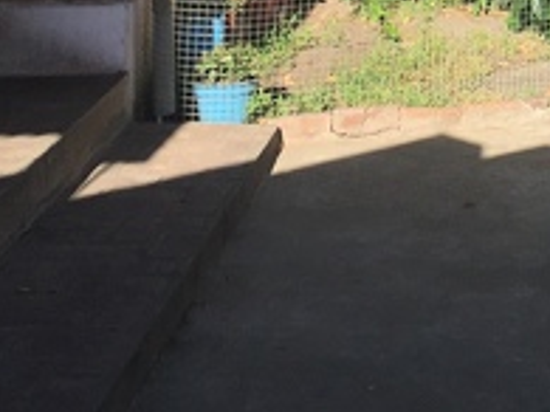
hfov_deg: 18.4
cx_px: 725
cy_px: -192
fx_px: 1572
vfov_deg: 14.0
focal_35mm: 99
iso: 32
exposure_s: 1/1647
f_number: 2.2
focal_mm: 4.15
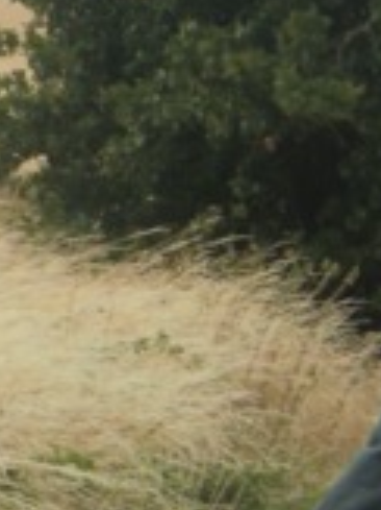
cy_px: 75
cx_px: 962
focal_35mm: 467
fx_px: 6862
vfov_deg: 4.2
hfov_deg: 3.1
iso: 64
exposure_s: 1/250
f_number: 4.6
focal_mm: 13.6
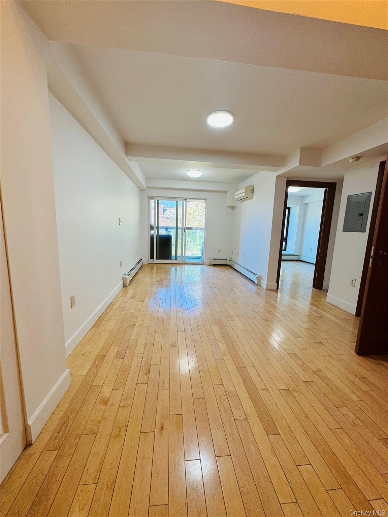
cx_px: 194
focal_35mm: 14
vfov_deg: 102.1
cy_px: 258
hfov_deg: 85.7
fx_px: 209
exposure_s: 1/120
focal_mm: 2.22
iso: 125
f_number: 2.2
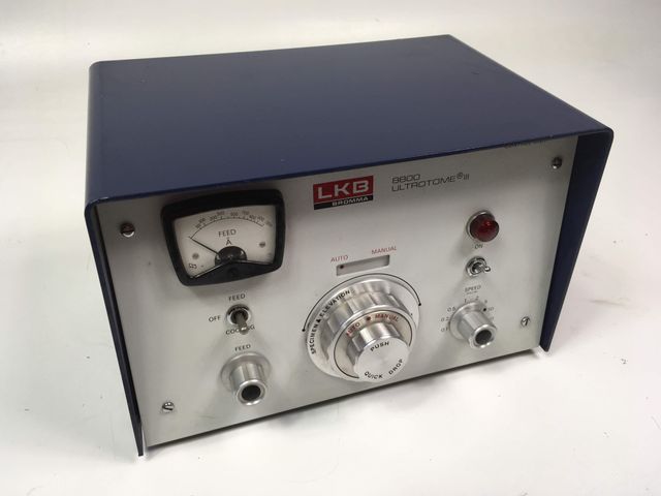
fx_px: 554
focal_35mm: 29
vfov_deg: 48.2
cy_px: 248
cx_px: 330
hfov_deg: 61.7
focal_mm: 4.15
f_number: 2.2
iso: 32
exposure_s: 1/50
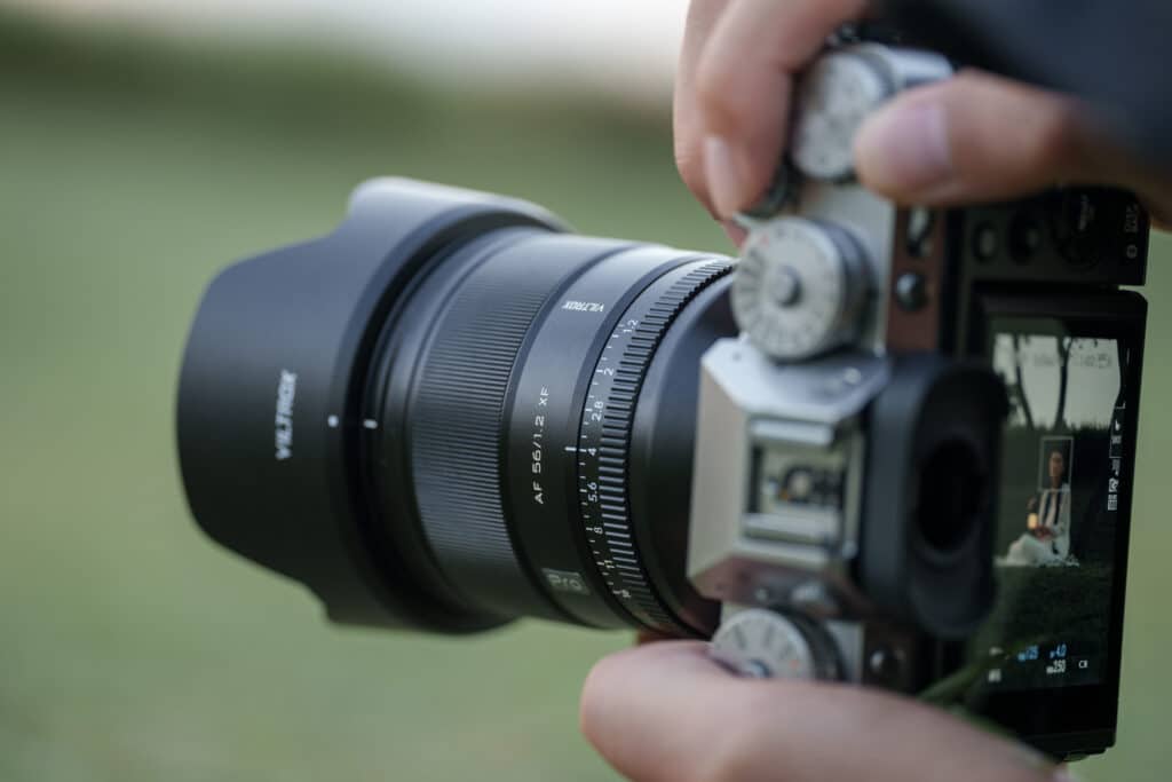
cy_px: 391
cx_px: 586
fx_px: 3419
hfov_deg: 19.5
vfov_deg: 13.0
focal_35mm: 105
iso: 250
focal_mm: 105
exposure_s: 1/60
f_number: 2.8
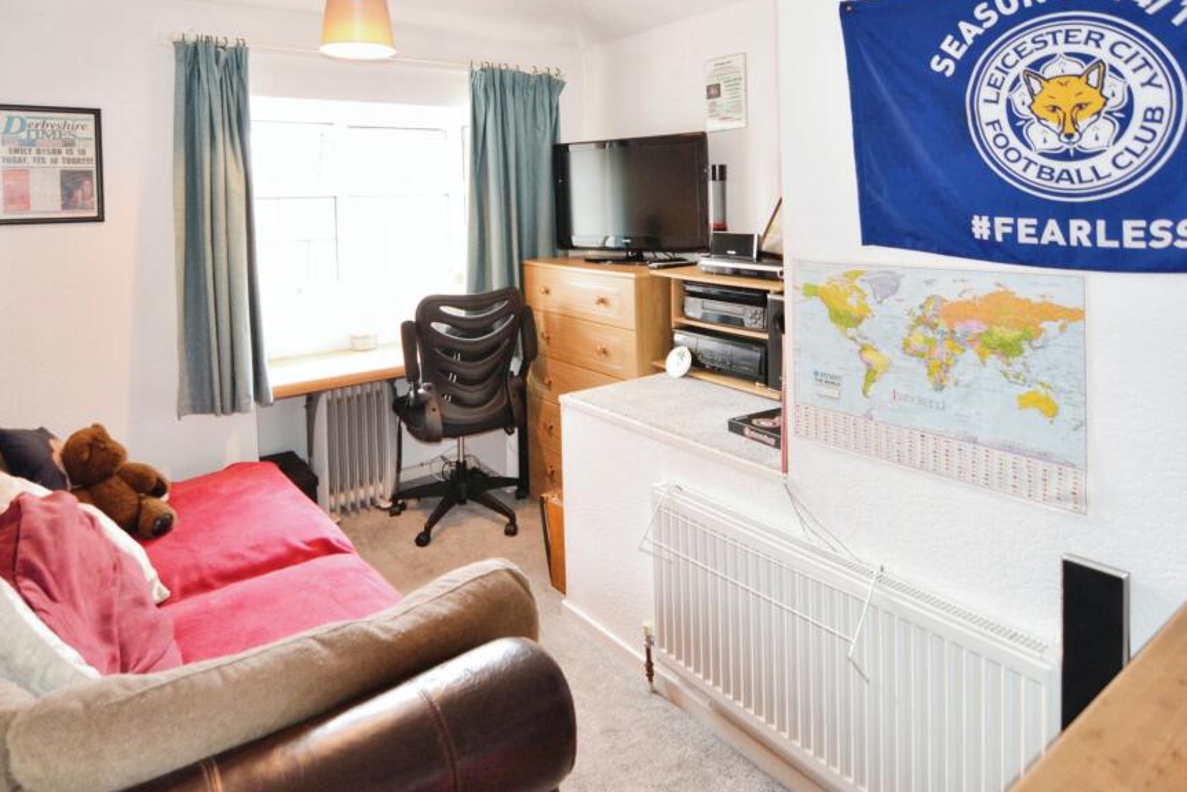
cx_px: 559
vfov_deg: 62.5
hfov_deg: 85.1
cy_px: 324
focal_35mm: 20
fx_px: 646
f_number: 2.8
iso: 640
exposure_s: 1/60
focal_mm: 11
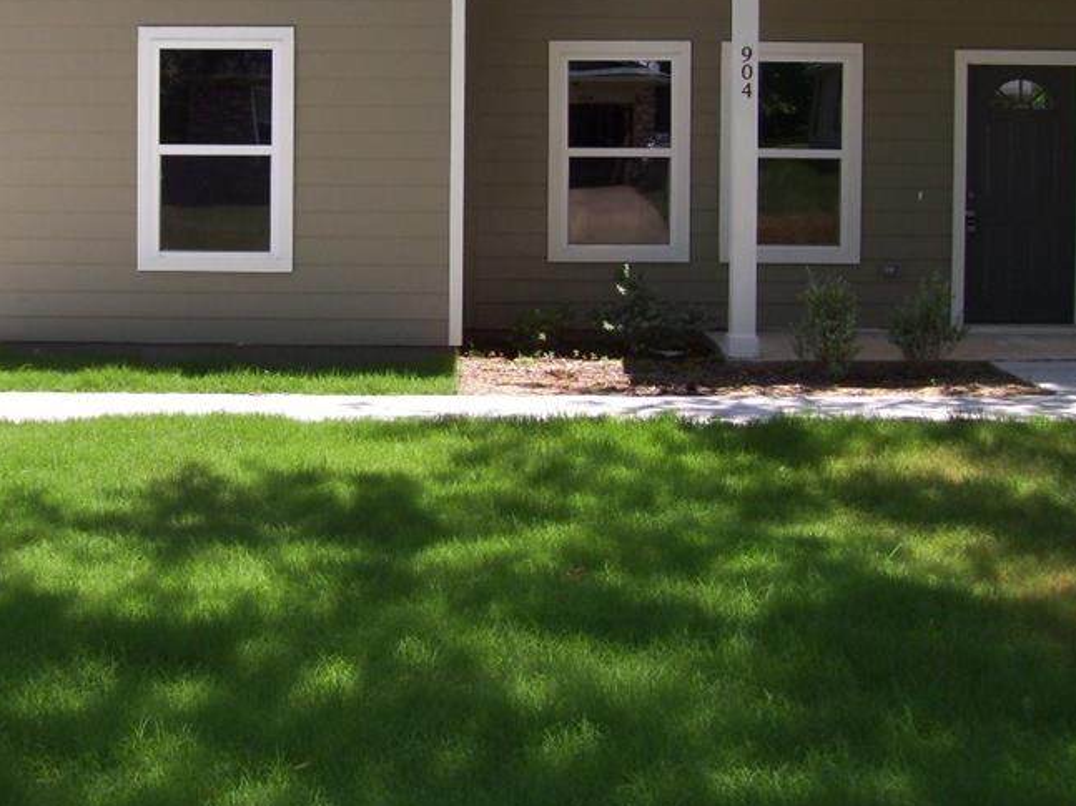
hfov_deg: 33.6
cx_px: 396
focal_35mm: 57
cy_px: 229
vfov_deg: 25.4
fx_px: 1771
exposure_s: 1/640
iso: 80
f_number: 2.7
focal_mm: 6
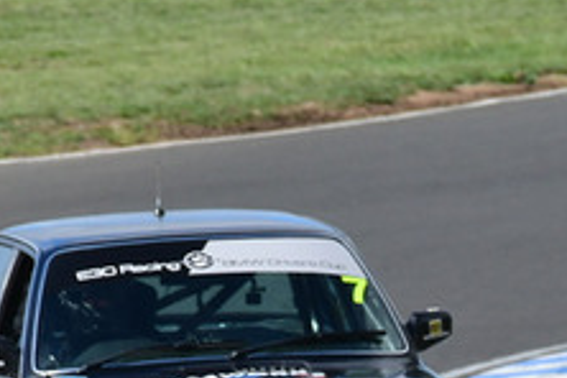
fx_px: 42600
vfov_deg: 0.5
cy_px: 582
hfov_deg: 0.8
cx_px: 794
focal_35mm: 2705
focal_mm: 500
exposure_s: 1/640
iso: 500
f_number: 11
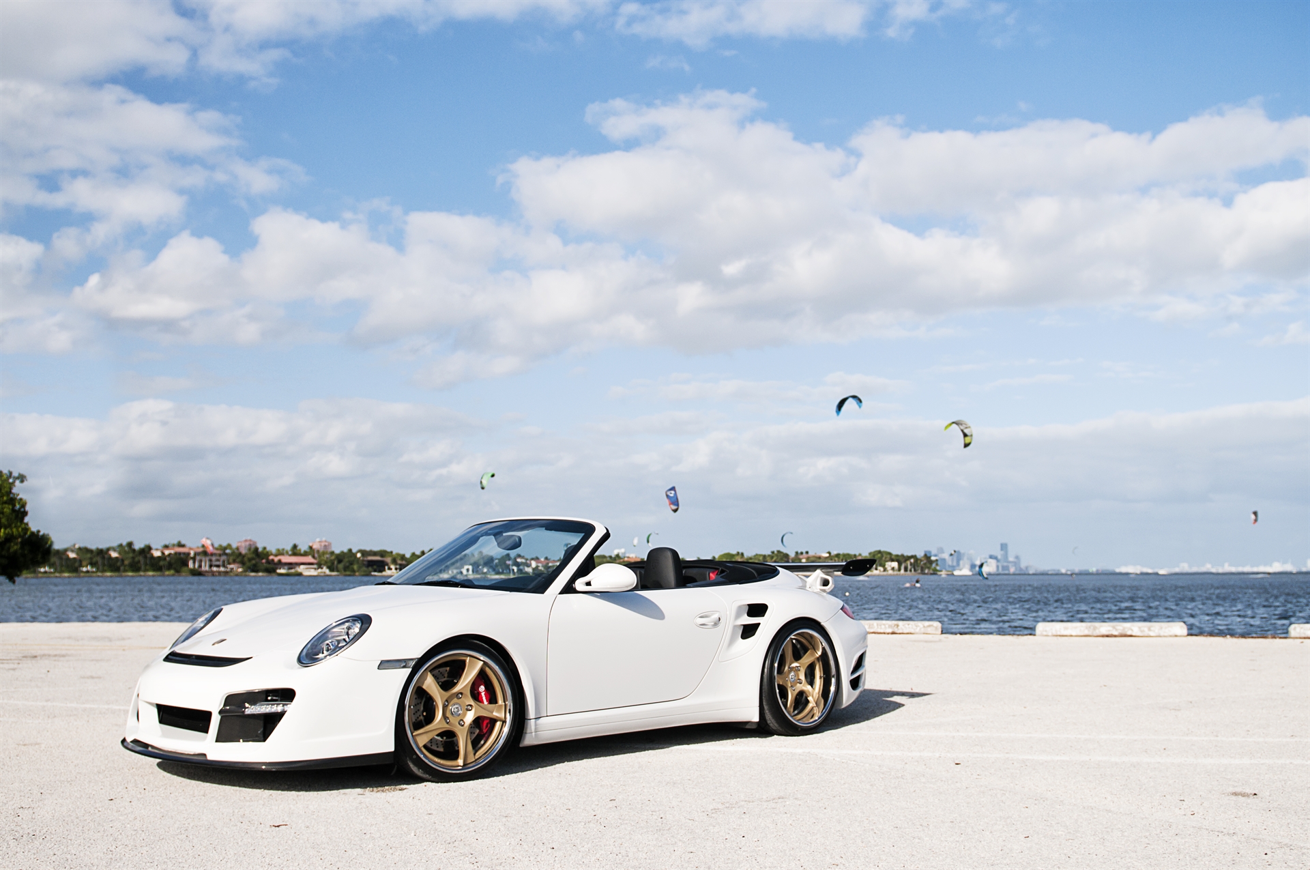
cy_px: 435
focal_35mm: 36
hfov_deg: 53.2
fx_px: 1308
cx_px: 655
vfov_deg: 36.8
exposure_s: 1/2500
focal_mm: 24
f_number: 2.8
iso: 200
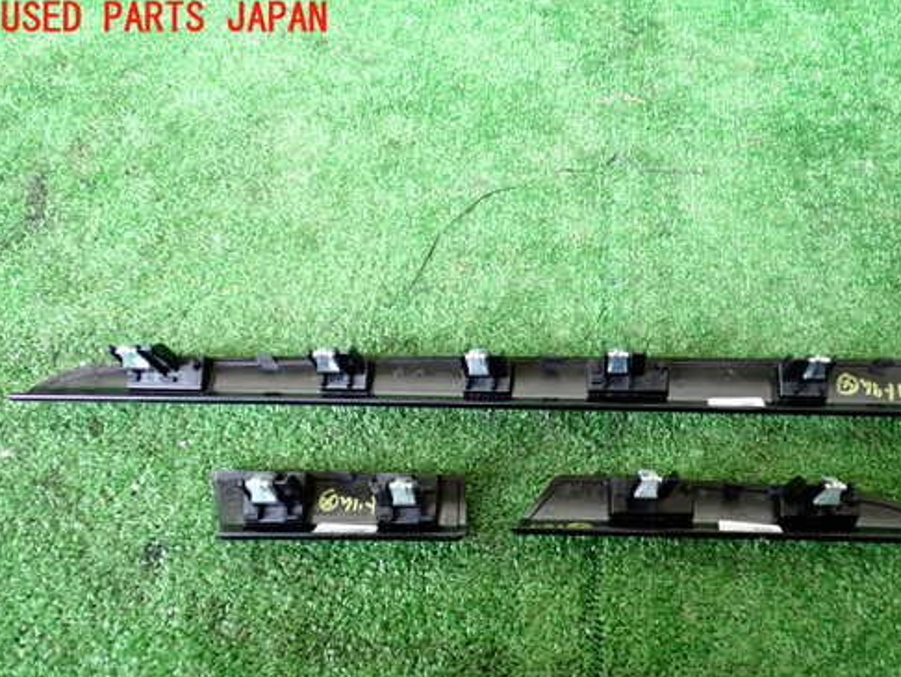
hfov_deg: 49.8
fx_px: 964
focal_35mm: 37
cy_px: 414
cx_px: 547
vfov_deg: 38.5
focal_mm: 5.4
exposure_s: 1/60
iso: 400
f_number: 2.3
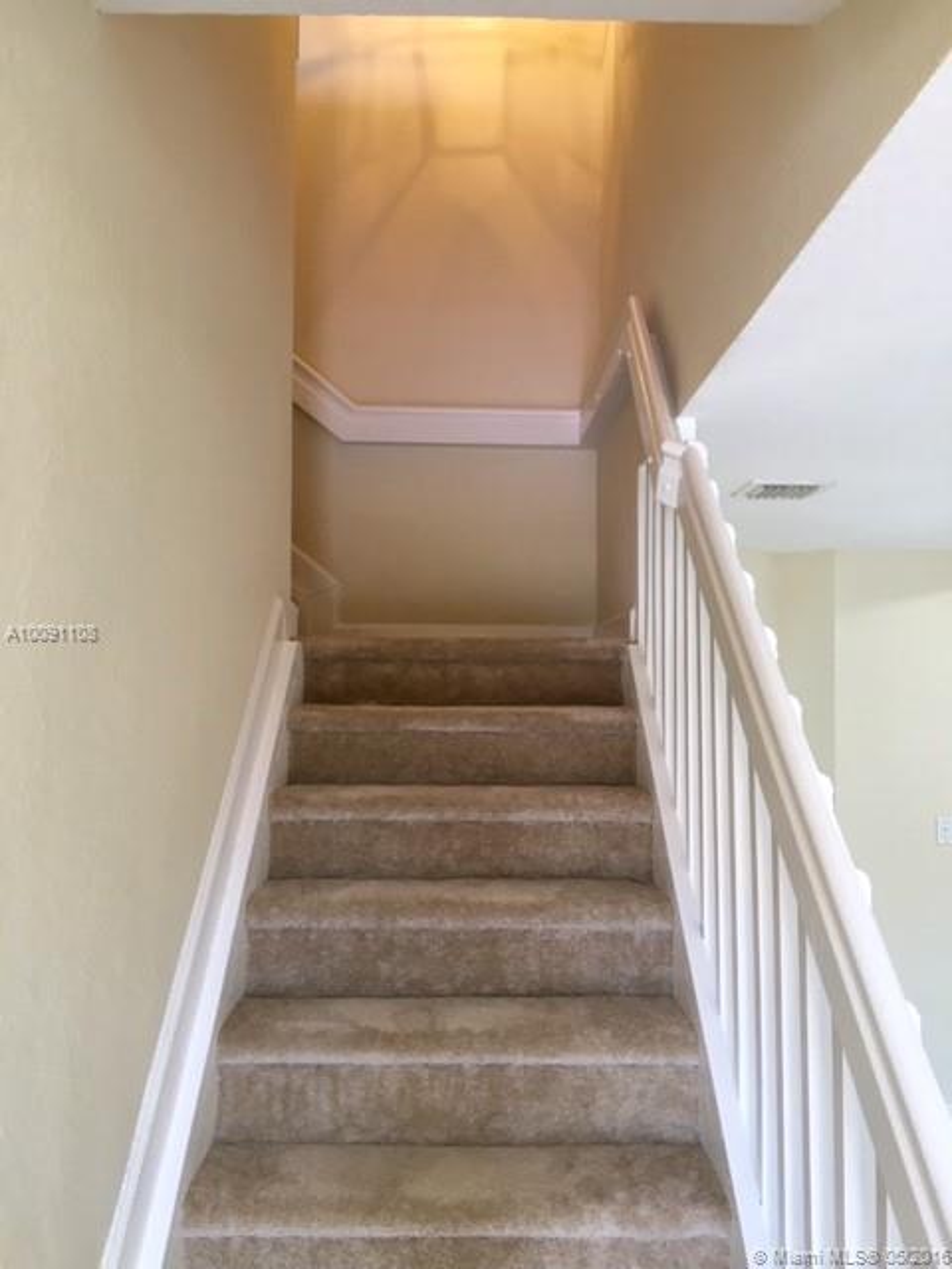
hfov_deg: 48.2
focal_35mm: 29
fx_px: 1063
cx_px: 476
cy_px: 634
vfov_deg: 61.7
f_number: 2.2
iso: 50
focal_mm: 4.15
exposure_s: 1/30
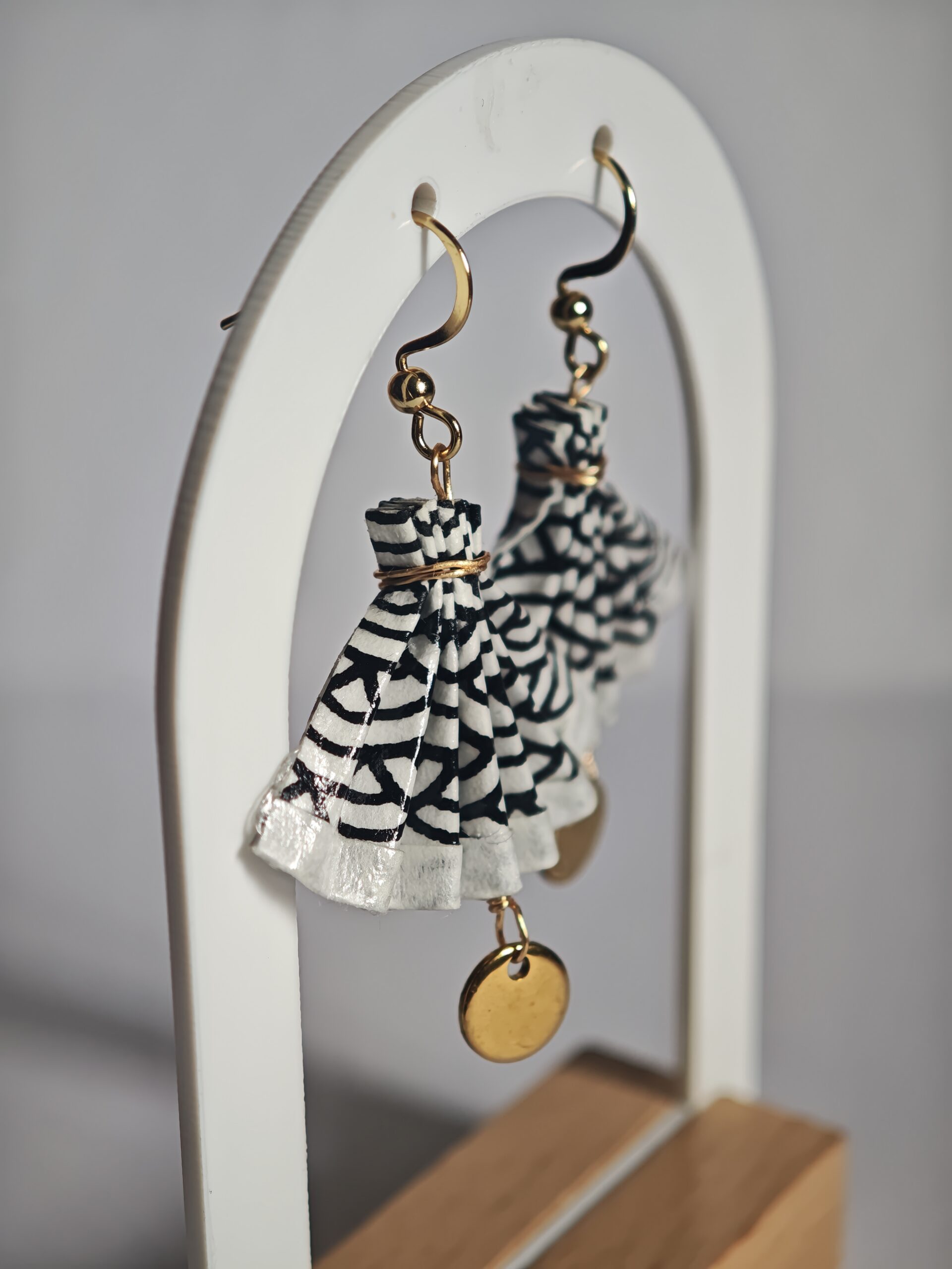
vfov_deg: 27.8
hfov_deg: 21.0
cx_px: 476
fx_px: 2567
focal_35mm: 70
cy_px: 634
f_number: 1.8
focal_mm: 11.5
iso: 100
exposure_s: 1/100
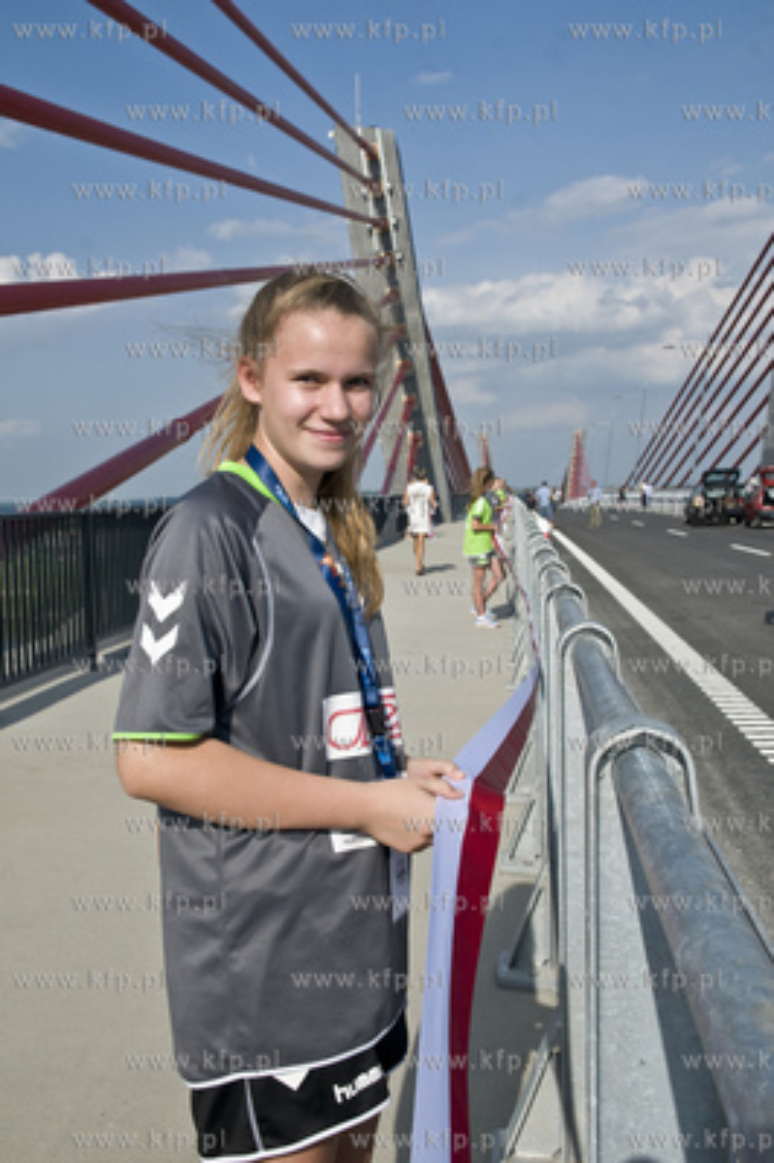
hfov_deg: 34.2
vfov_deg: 49.6
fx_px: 1260
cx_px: 387
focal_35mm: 39
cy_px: 582
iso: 250
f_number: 8
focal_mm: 26
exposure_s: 1/800
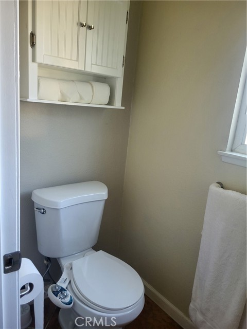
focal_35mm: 26
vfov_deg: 67.3
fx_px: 247
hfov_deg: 53.1
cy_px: 164
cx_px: 124
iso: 200
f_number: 1.8
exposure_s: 1/40
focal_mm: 5.4
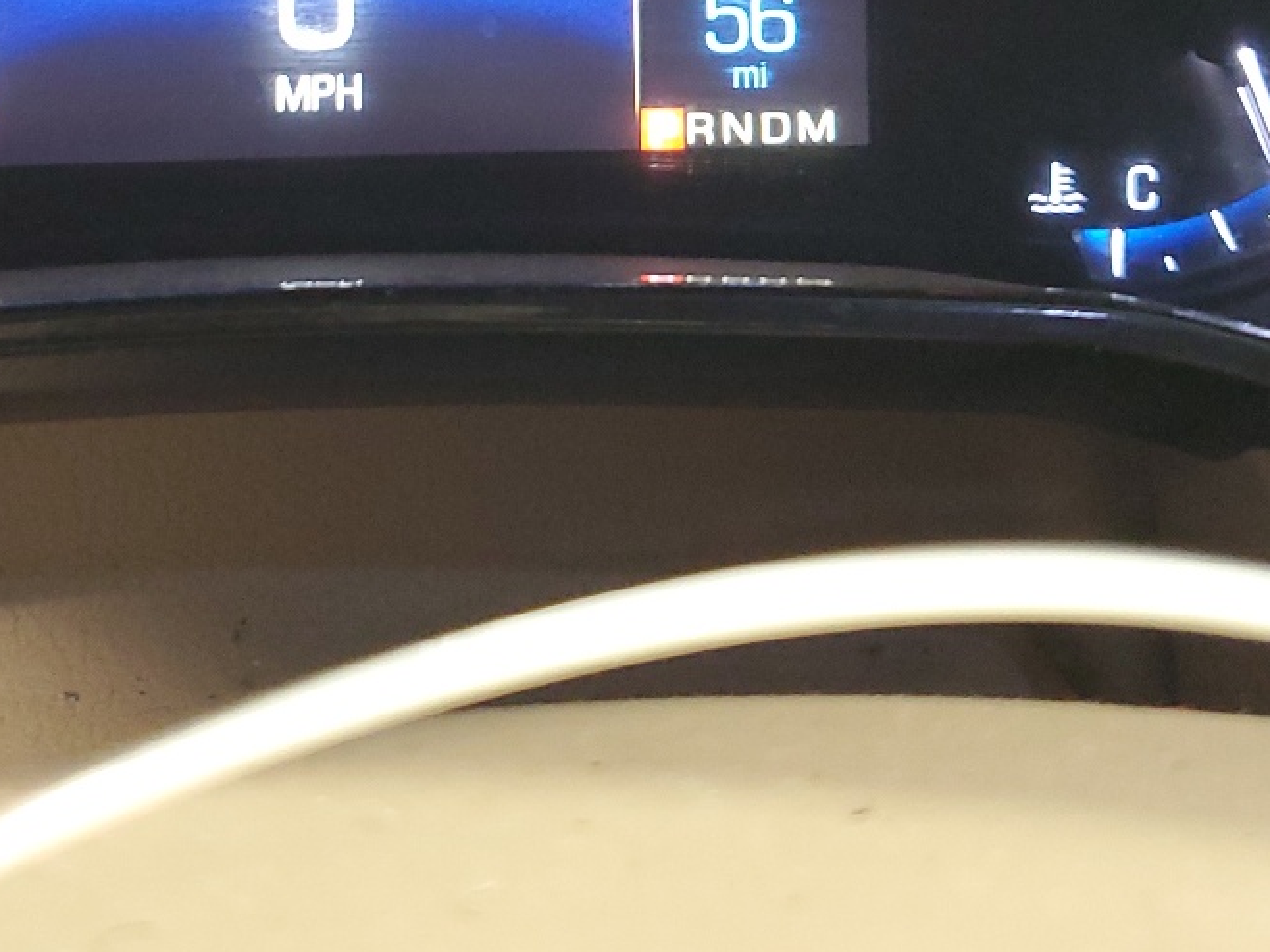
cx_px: 348
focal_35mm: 63
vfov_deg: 22.0
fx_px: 2311
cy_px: -102
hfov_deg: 30.3
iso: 284
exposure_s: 1/25
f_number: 1.5
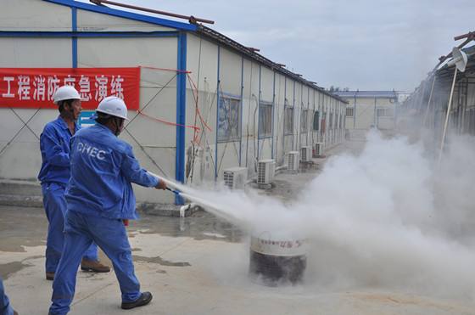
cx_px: 238
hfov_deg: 46.5
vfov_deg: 31.8
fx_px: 553
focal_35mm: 42
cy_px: 158
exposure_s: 1/320
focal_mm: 28
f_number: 9
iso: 200
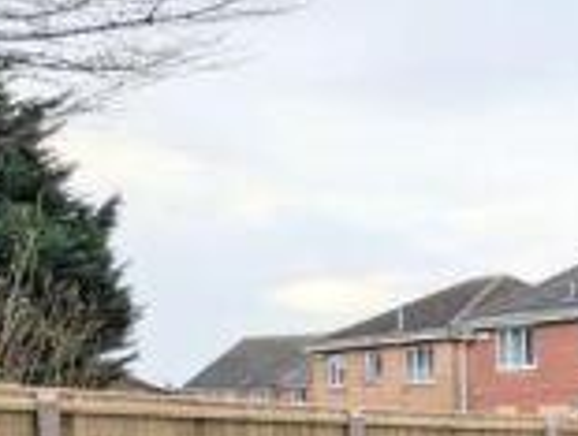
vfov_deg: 29.8
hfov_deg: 28.5
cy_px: 453
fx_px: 753
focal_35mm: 45
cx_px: 852
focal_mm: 2.02
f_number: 1.7
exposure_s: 1/591
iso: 49
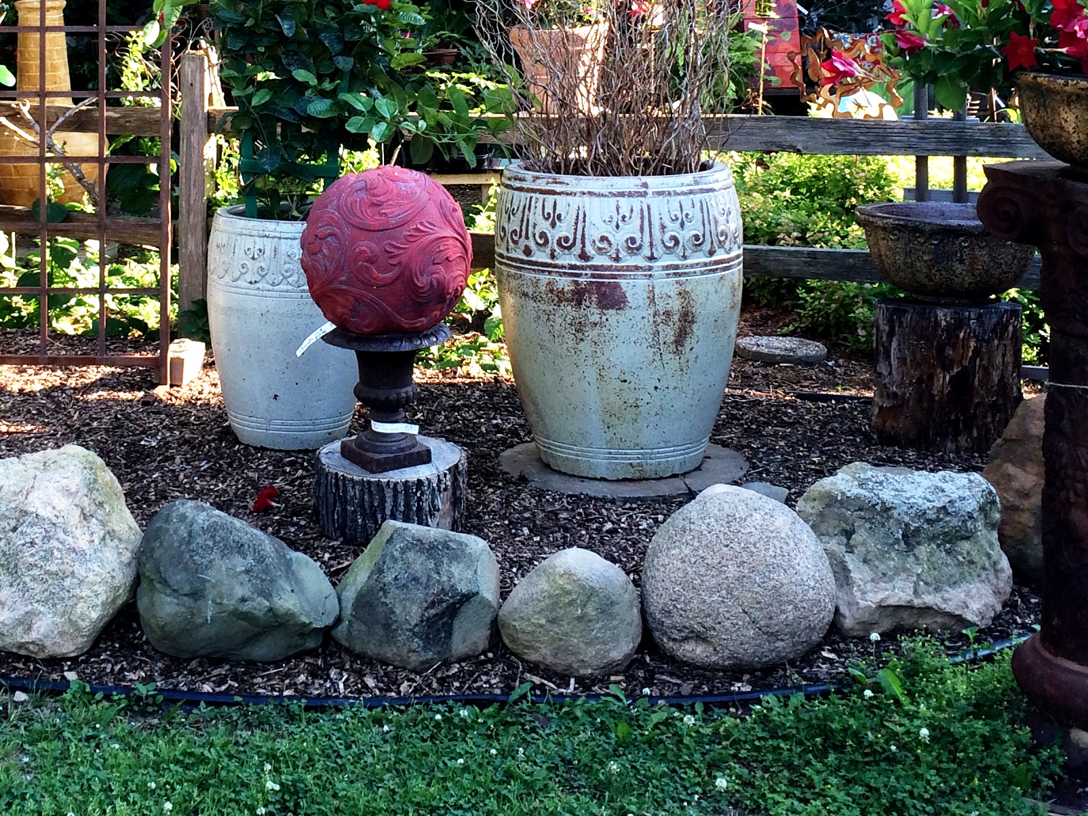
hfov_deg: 32.5
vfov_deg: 24.0
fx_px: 1854
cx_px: 378
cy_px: 59
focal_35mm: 59
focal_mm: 4.15
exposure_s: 1/132
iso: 32
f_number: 2.2
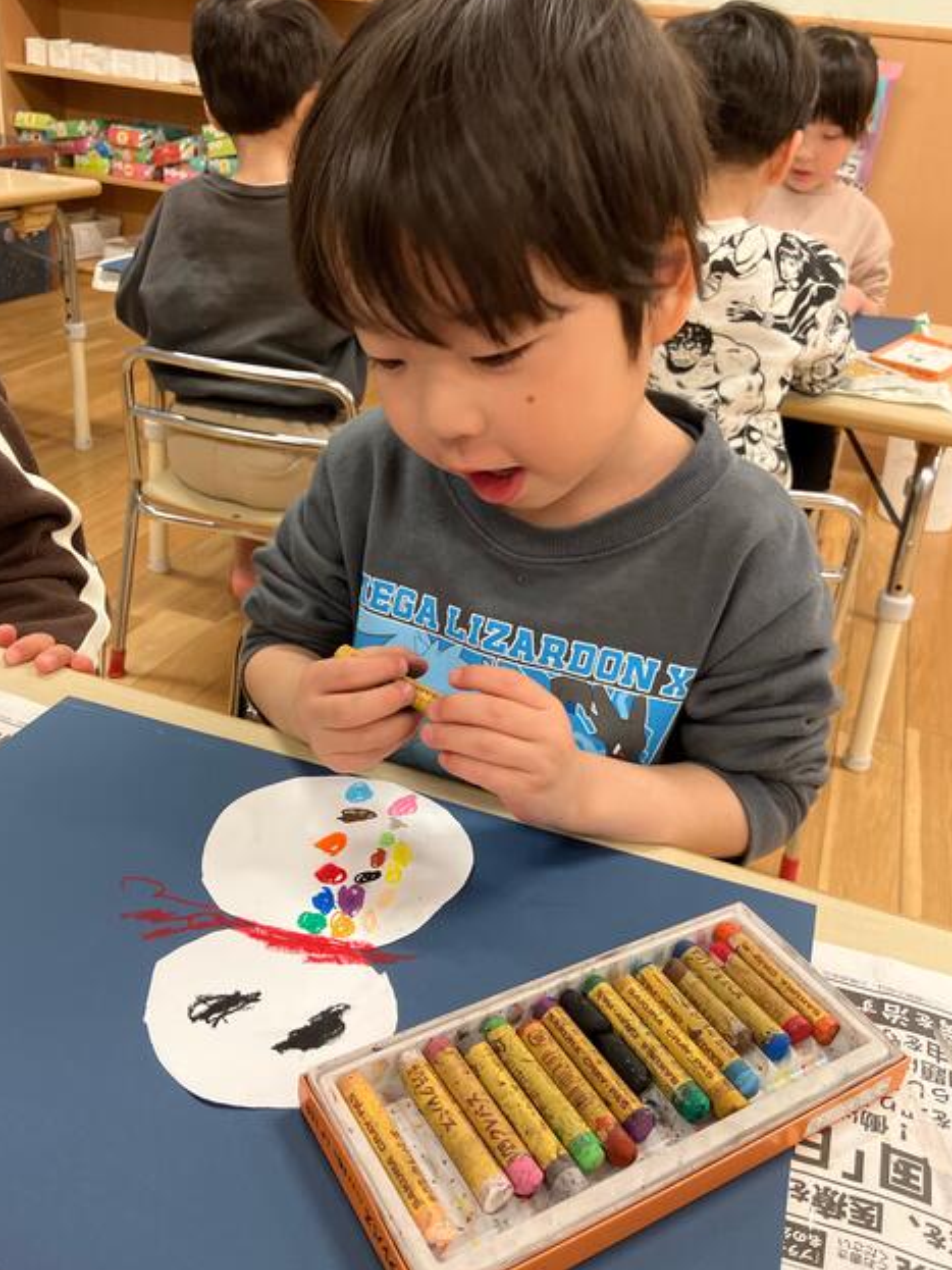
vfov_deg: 60.0
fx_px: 1100
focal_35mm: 30
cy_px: 615
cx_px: 469
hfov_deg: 46.8
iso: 64
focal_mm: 3.99
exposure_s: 1/50
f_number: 1.8
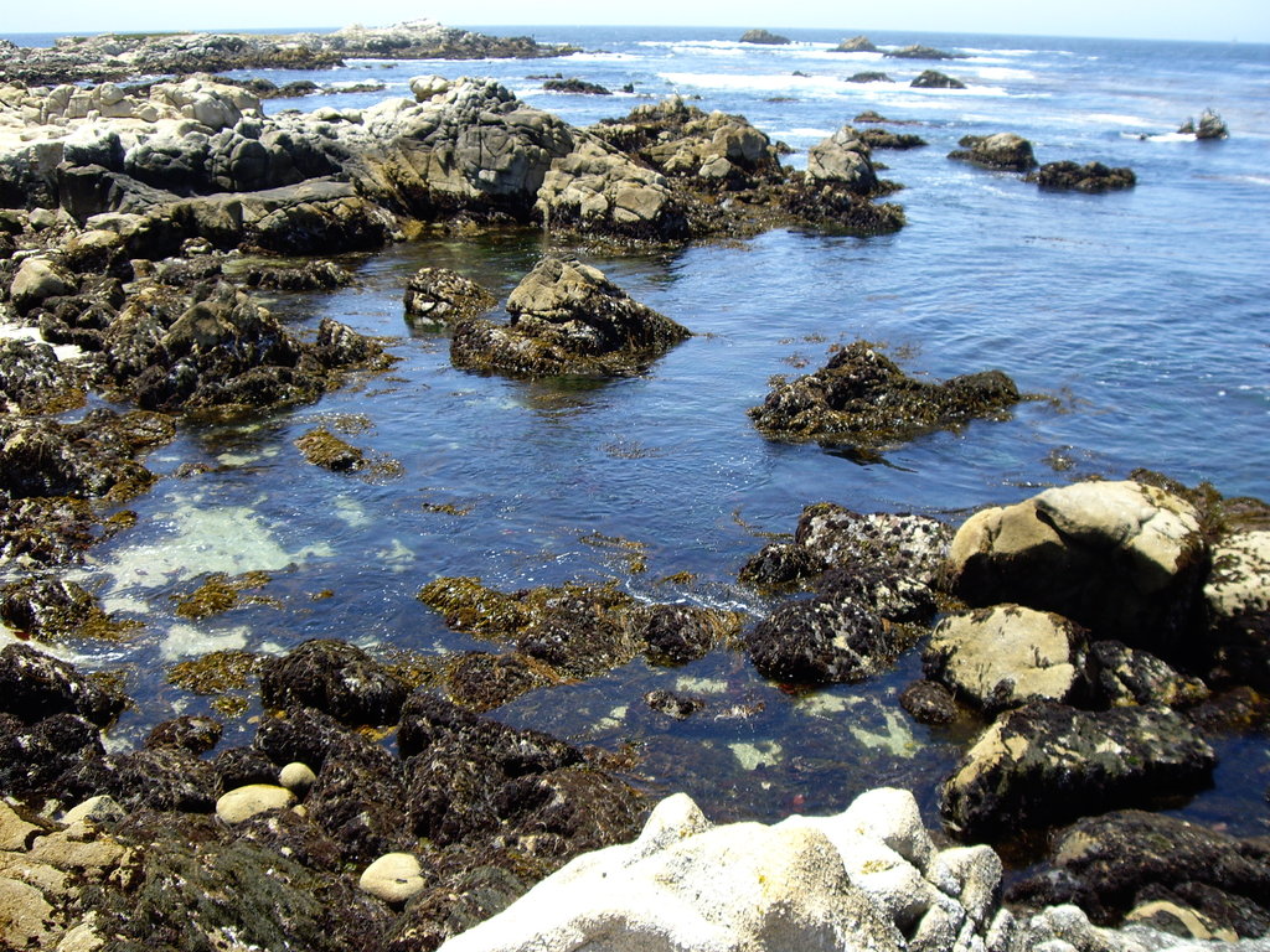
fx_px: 1394
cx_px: 635
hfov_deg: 49.0
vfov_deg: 37.7
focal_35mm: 38
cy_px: 476
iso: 50
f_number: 4.3
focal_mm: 6.2
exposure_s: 1/160
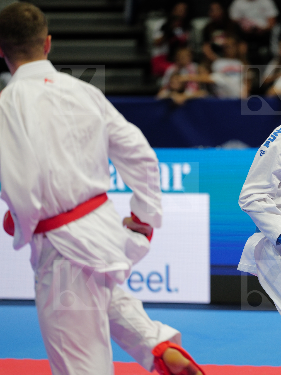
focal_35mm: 254
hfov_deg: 5.8
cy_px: 187
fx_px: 2749
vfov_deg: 7.8
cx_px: 267
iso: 1600
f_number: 2.8
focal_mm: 175
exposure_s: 1/1000
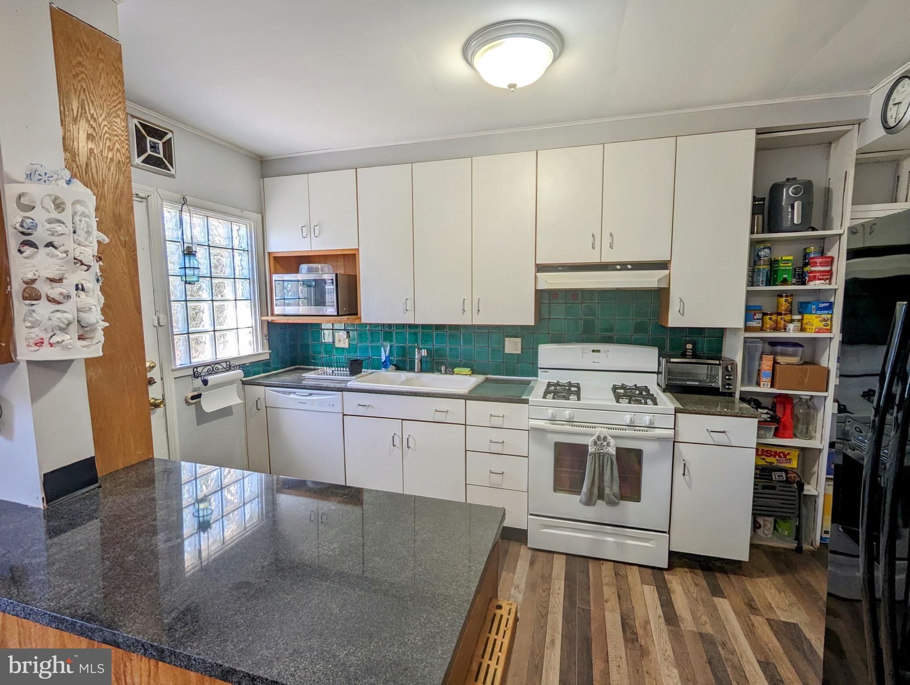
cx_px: 455
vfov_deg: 78.2
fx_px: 421
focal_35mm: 16
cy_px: 342
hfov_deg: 94.4
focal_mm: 2.35
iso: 72
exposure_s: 1/120
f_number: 2.2
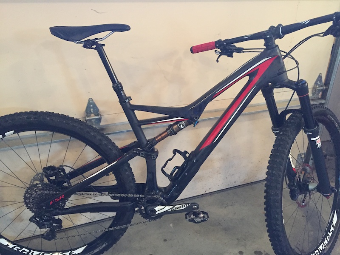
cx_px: 170
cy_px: 128
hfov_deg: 61.7
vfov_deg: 48.2
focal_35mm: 29
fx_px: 285
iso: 320
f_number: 2.2
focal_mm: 4.15
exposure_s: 1/15
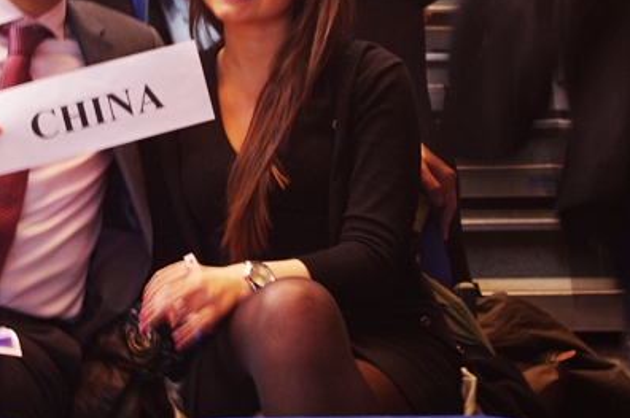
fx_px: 1468
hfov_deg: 23.9
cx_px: 151
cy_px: 99
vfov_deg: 16.1
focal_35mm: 84
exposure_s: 1/3.33
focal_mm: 35
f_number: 4.5
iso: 800
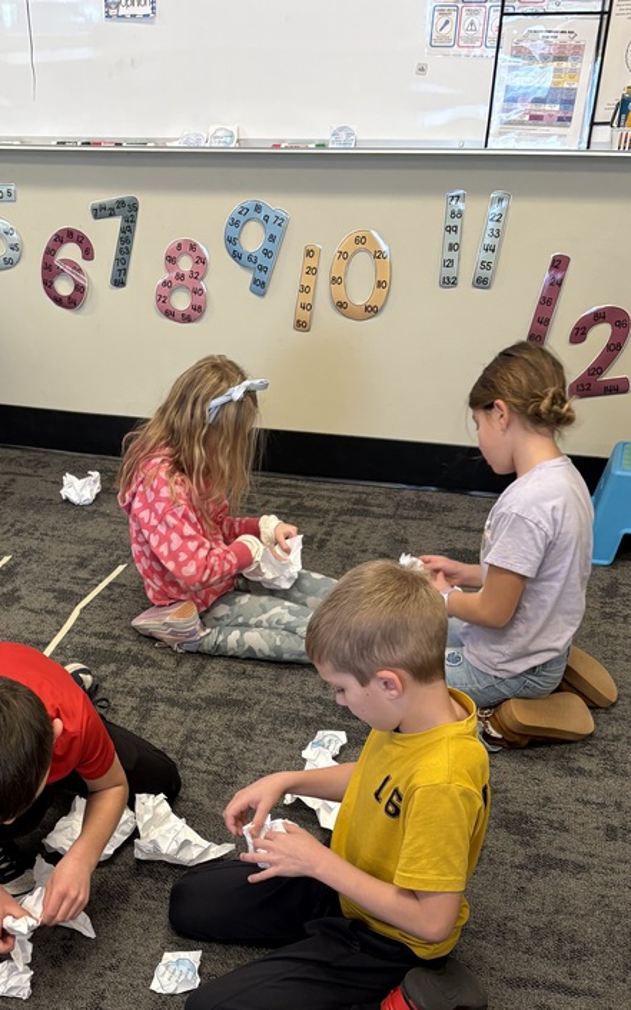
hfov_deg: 31.5
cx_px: 166
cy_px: 728
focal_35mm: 40
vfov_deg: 47.8
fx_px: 1101
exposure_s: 1/60
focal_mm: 5.96
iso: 160
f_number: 1.6
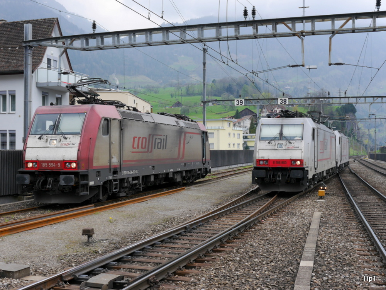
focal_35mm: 48
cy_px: 145
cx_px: 193
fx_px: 535
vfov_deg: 30.3
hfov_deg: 39.7
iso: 160
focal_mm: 24
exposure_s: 1/200
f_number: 6.3
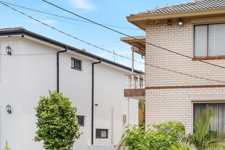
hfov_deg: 42.2
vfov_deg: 29.3
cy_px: 109
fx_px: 283
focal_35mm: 45
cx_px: 166
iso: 640
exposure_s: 1/200
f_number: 11
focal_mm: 21.6
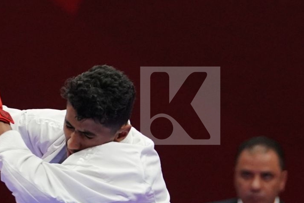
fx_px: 6958
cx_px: 35
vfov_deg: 1.7
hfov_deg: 2.5
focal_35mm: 824
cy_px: 106
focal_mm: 216
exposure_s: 1/1000
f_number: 4
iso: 3200
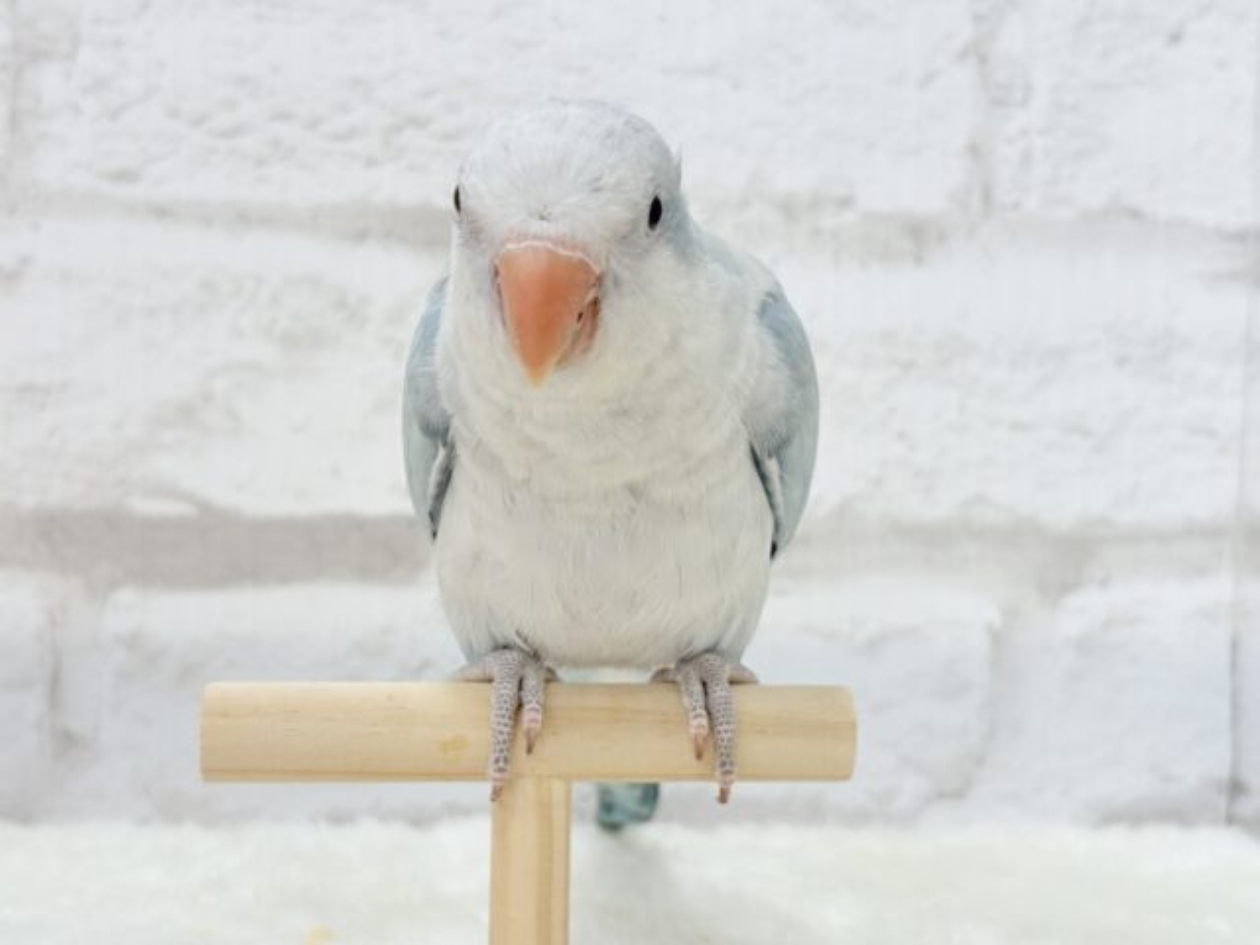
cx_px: 630
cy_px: 472
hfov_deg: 36.8
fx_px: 1893
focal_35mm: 52
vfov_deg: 28.0
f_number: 1.6
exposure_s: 1/50
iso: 40
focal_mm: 5.96
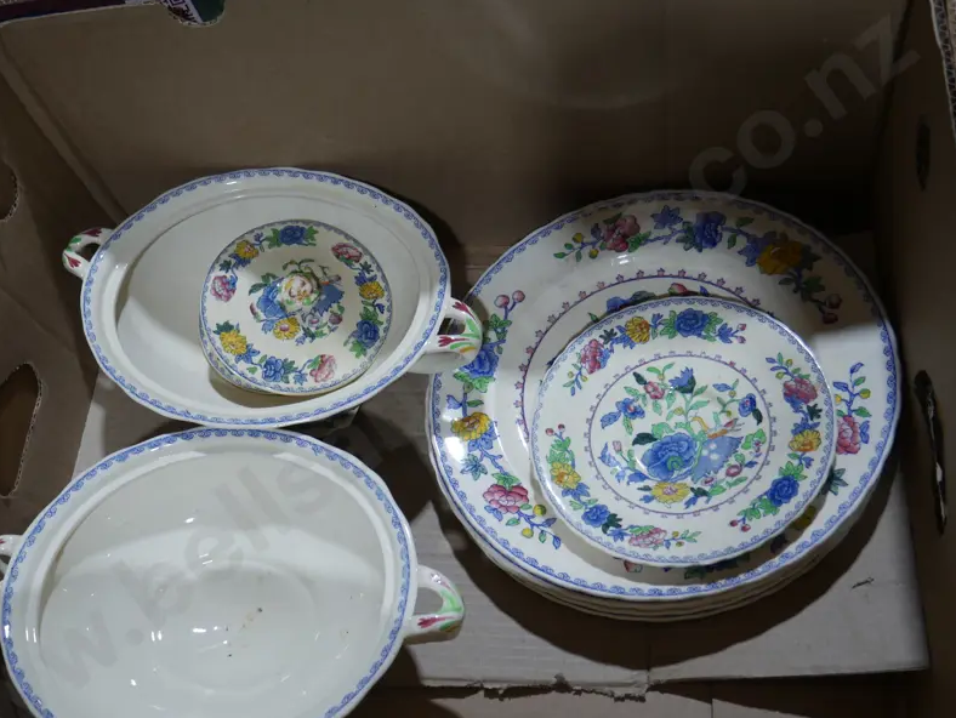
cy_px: 408
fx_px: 1078
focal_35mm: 39
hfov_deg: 47.7
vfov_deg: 36.8
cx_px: 406
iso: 200
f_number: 3.6
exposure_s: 1/125
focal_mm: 15
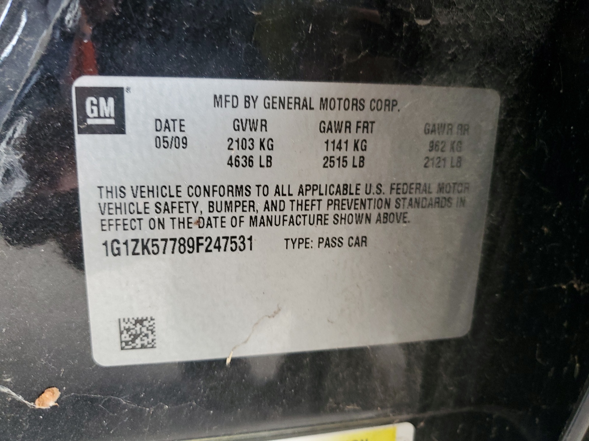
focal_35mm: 26
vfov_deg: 53.1
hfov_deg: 67.3
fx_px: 442
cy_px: 220
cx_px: 294
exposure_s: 1/60.2
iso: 113
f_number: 1.5
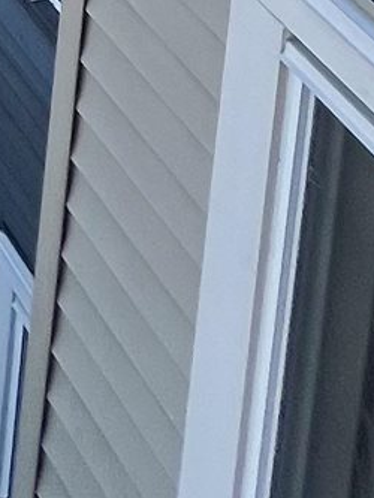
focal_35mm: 90
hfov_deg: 10.8
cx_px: -757
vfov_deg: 12.3
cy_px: -911
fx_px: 1296
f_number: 1.8
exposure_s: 1/354
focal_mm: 1.57
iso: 32
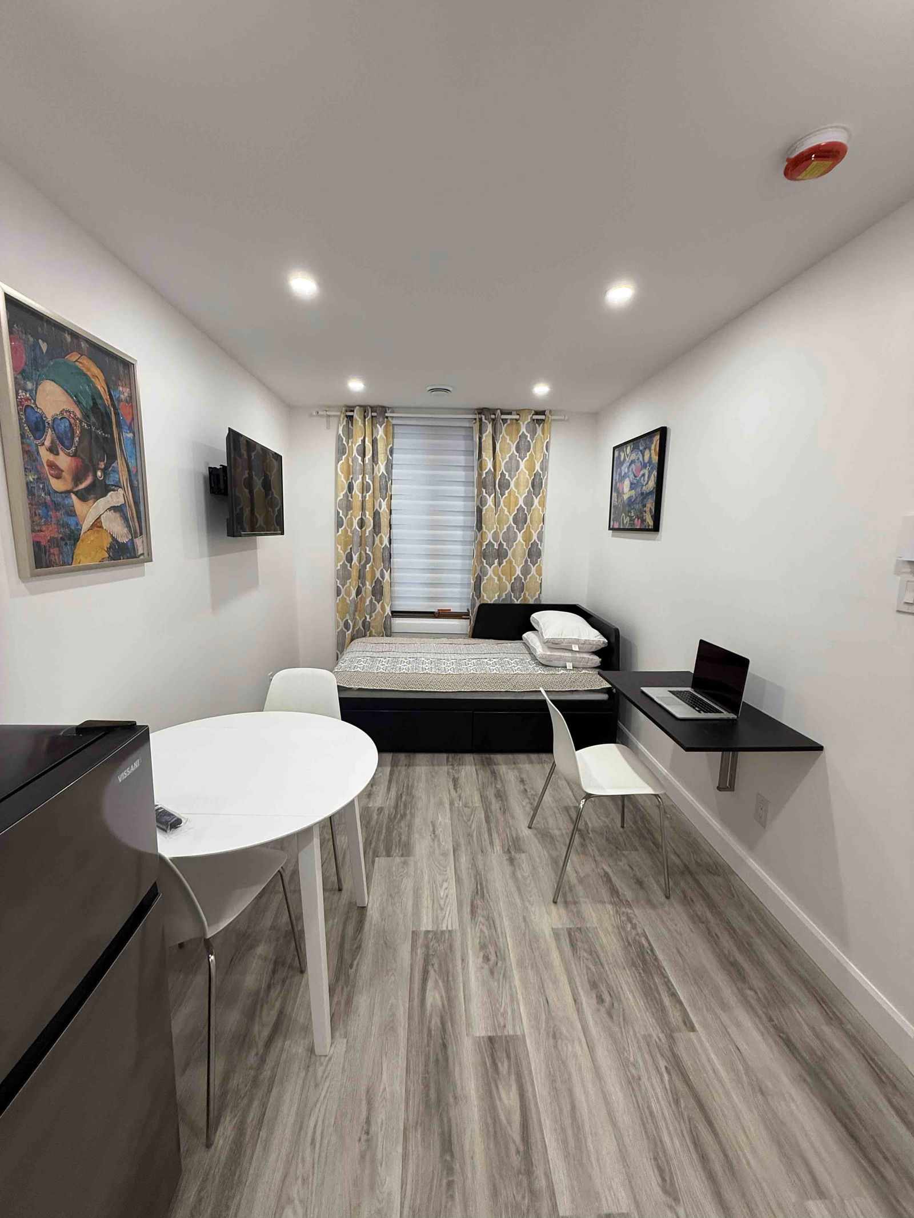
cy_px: 609
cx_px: 457
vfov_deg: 102.1
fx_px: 493
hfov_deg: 85.7
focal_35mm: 14
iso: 200
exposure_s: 1/120
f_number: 2.2
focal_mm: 2.22
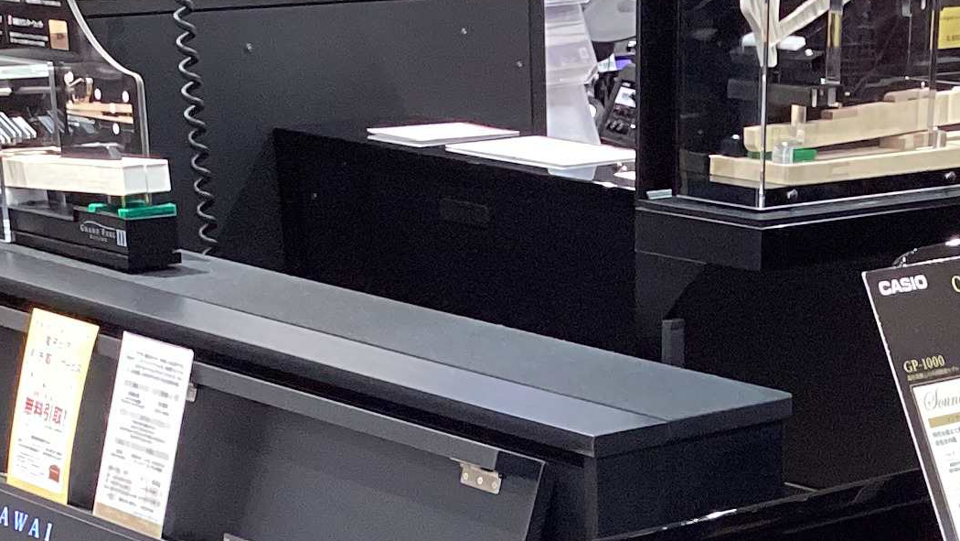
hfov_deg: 20.2
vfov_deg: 10.6
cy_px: 1052
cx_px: 731
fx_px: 2673
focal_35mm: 105
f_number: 2.4
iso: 250
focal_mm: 3.3
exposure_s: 1/60
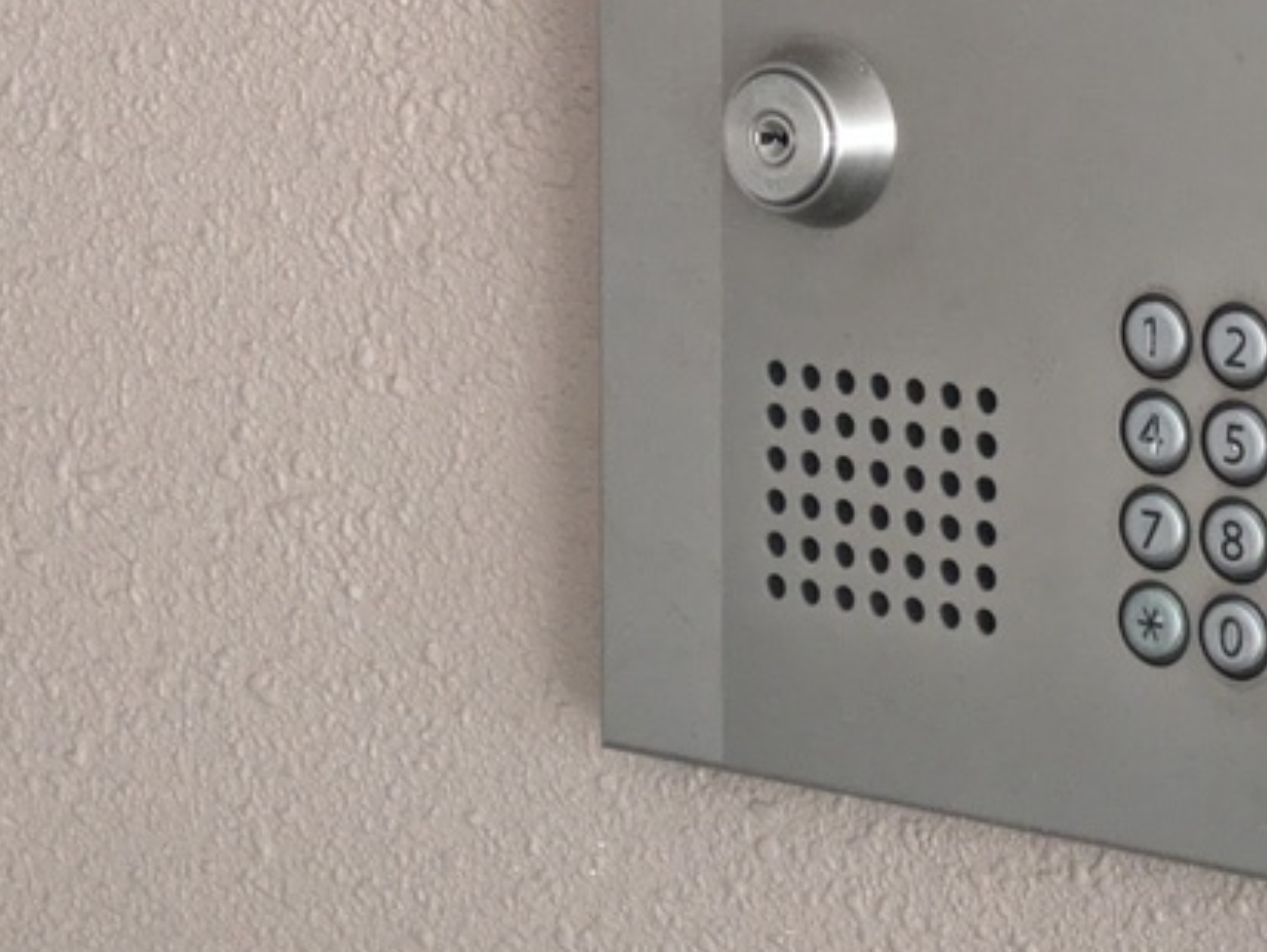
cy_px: 34
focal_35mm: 119
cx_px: 1130
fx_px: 4359
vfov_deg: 12.3
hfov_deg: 16.3
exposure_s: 1/40
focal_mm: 5.43
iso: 1171
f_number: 1.89
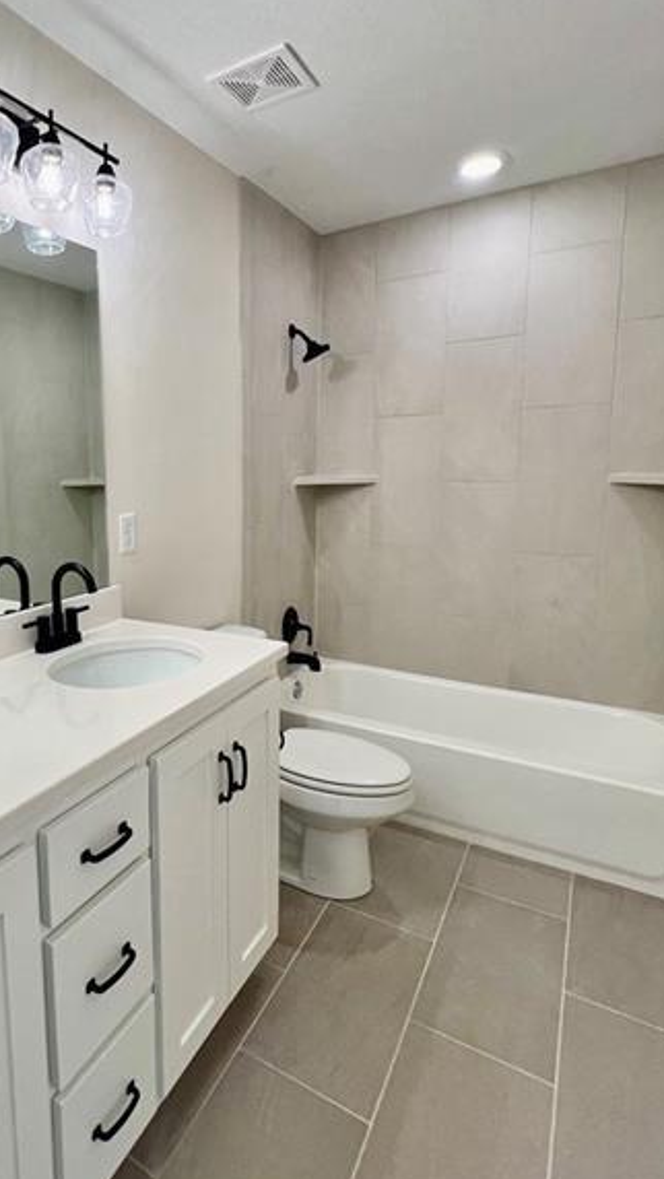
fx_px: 594
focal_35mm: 19
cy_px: 548
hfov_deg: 55.0
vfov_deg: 89.4
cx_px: 148
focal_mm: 1.57
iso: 80
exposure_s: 1/120
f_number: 1.8
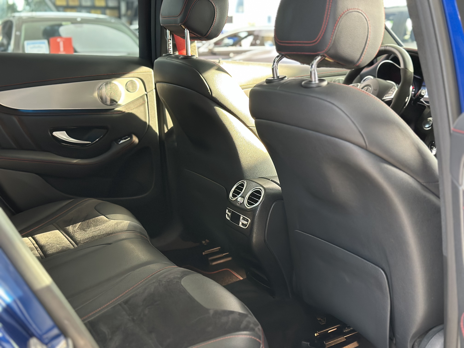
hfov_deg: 39.7
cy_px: 174
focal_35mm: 48
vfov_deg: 30.3
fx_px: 643
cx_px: 232
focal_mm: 6.86
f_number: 1.78
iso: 400
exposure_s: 1/33
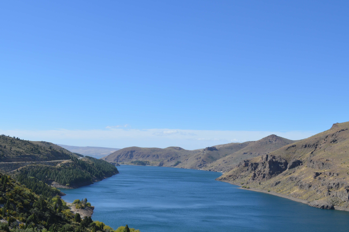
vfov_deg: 32.6
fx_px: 397
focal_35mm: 41
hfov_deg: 47.3
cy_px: 108
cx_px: 148
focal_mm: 22
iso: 100
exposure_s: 1/250
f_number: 8
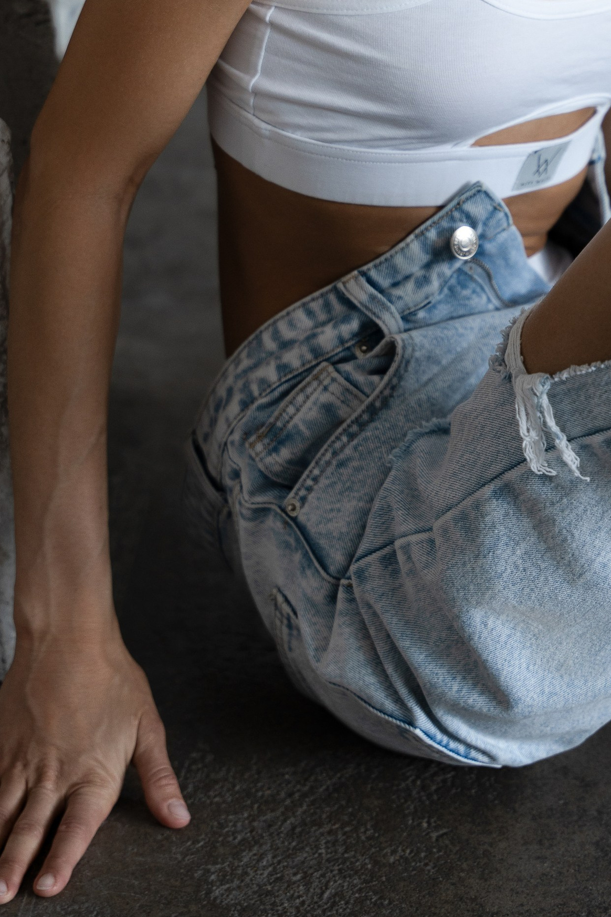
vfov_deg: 13.2
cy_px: 47
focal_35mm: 154
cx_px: 617
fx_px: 3919
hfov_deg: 8.9
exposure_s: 1/250
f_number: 2.8
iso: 200
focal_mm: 70
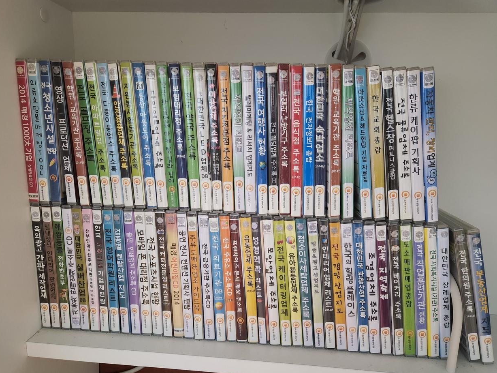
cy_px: 193
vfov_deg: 56.8
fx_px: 345
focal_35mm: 24
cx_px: 247
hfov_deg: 71.6
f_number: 1.8
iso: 640
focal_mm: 5.4
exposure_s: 1/40
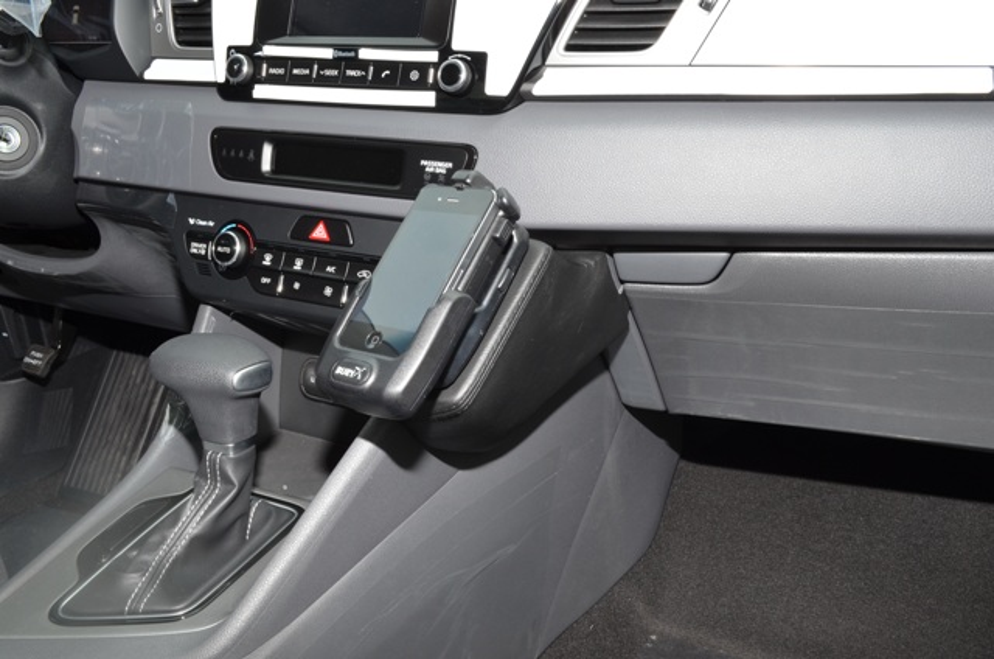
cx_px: 497
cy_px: 330
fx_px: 992
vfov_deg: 36.7
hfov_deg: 53.2
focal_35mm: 36
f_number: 13
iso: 200
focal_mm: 24
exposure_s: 1/25
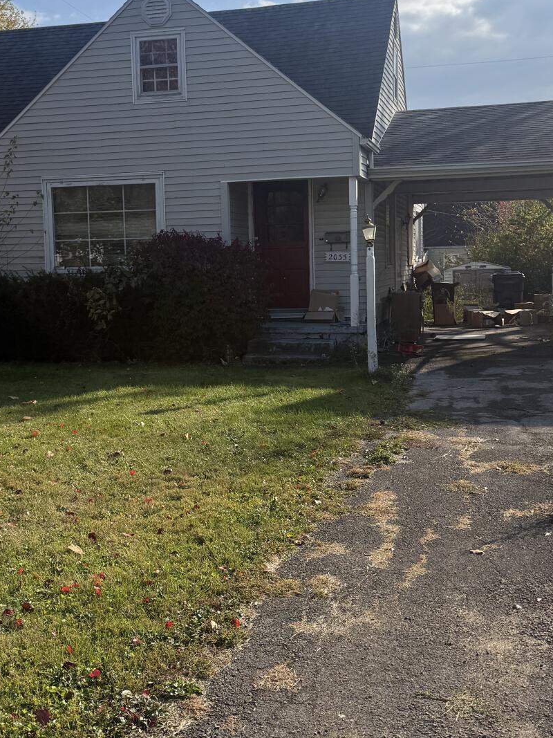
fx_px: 959
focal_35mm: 45
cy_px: 345
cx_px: 245
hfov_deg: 32.1
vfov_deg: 42.1
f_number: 1.78
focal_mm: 6.76
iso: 100
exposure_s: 1/6173
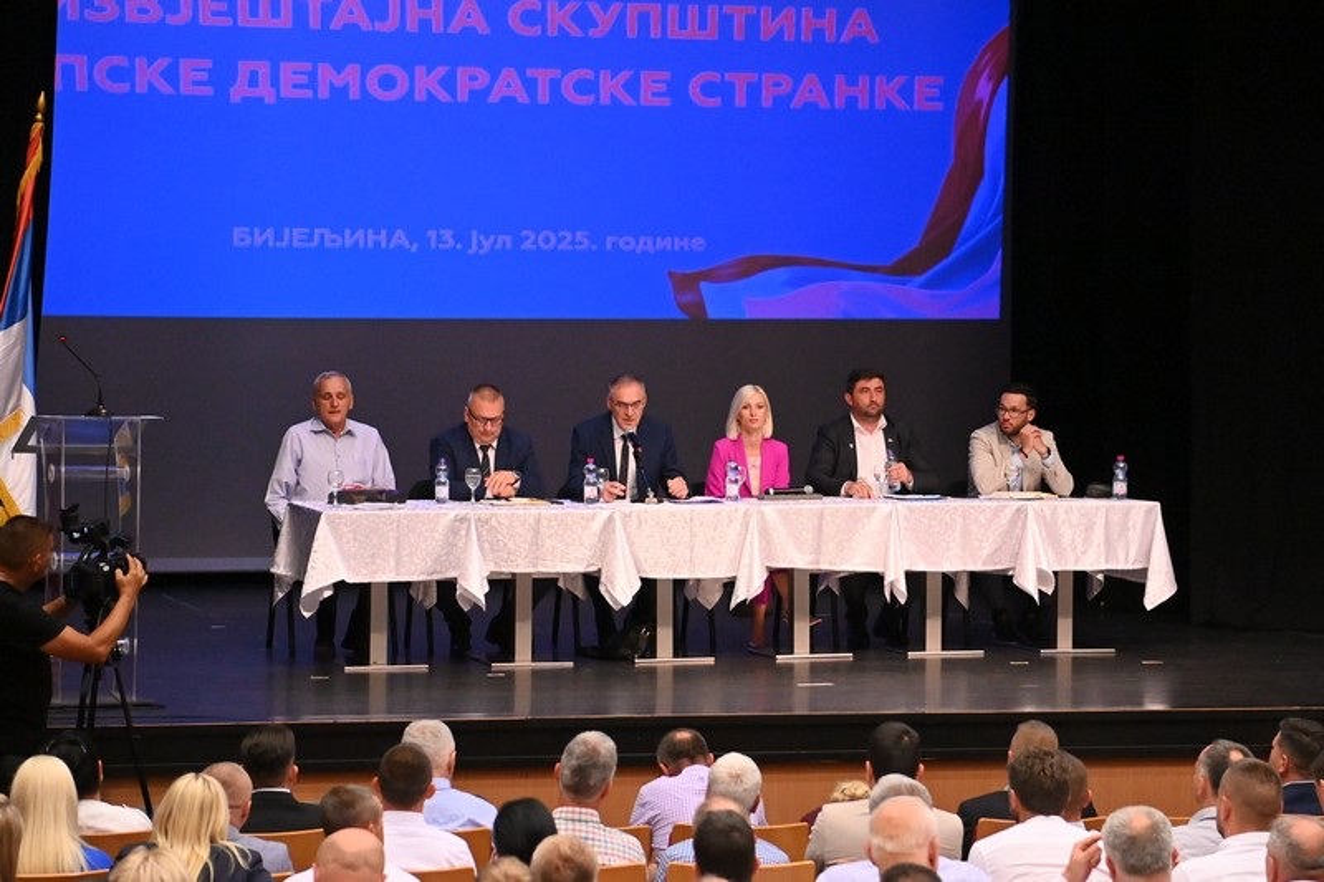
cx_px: 662
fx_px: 3861
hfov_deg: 19.5
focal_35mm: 105
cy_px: 441
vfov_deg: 13.0
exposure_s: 1/500
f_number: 2.8
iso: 6400
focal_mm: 70
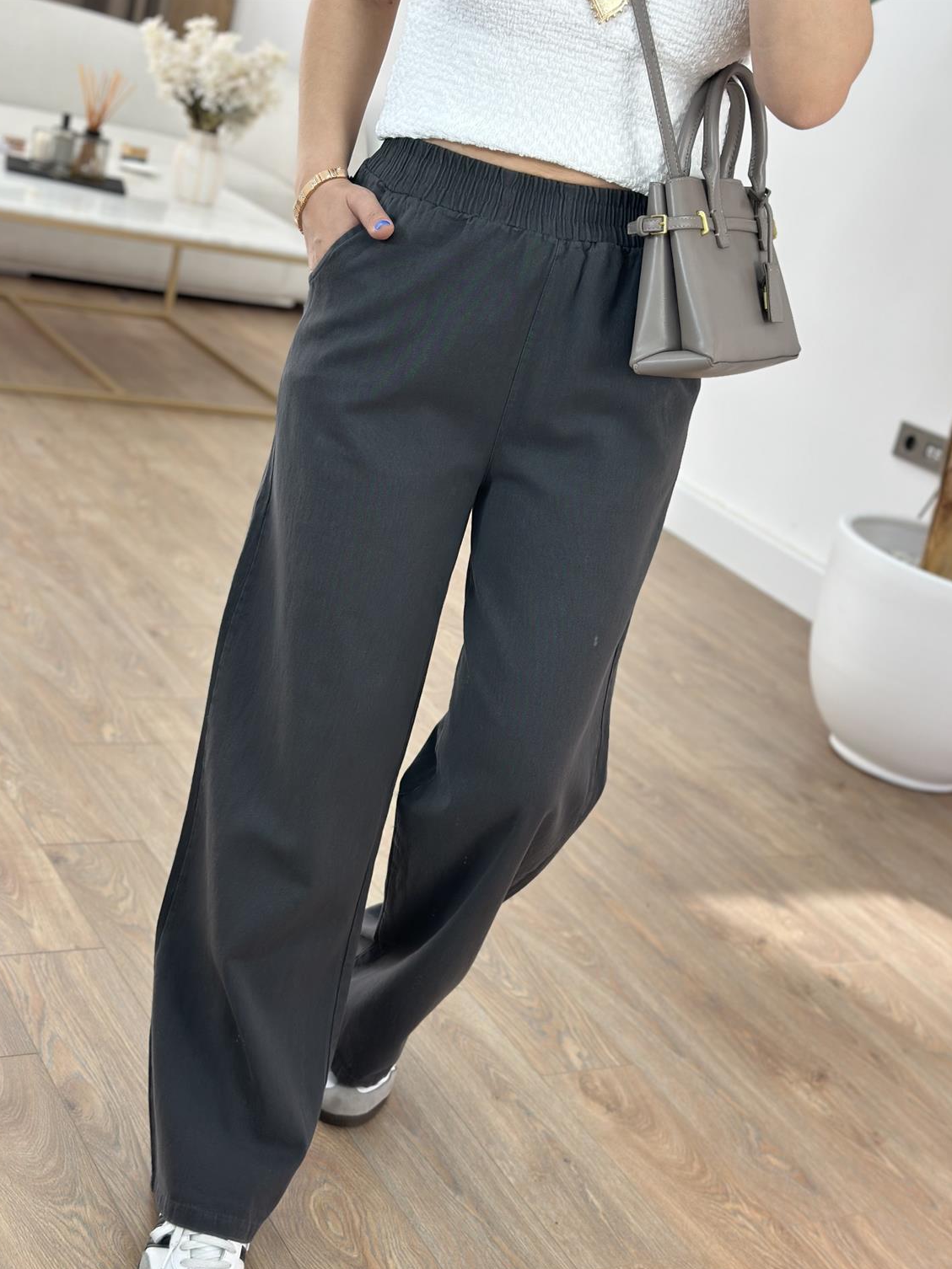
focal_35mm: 51
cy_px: 671
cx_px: 468
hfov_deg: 28.6
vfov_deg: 37.5
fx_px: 1871
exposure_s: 1/100
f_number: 1.78
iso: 64
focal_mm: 6.86
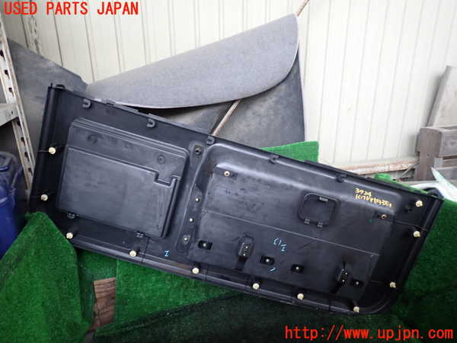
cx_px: 228
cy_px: 172
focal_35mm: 25
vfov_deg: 54.9
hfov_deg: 69.4
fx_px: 330
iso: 200
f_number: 2
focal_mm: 4.5
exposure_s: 1/30
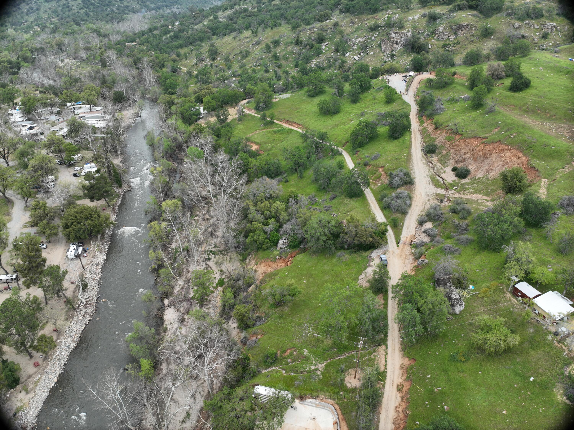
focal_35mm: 24
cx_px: 287
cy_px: 215
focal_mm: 12.29
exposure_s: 1/320
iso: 100
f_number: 2.8
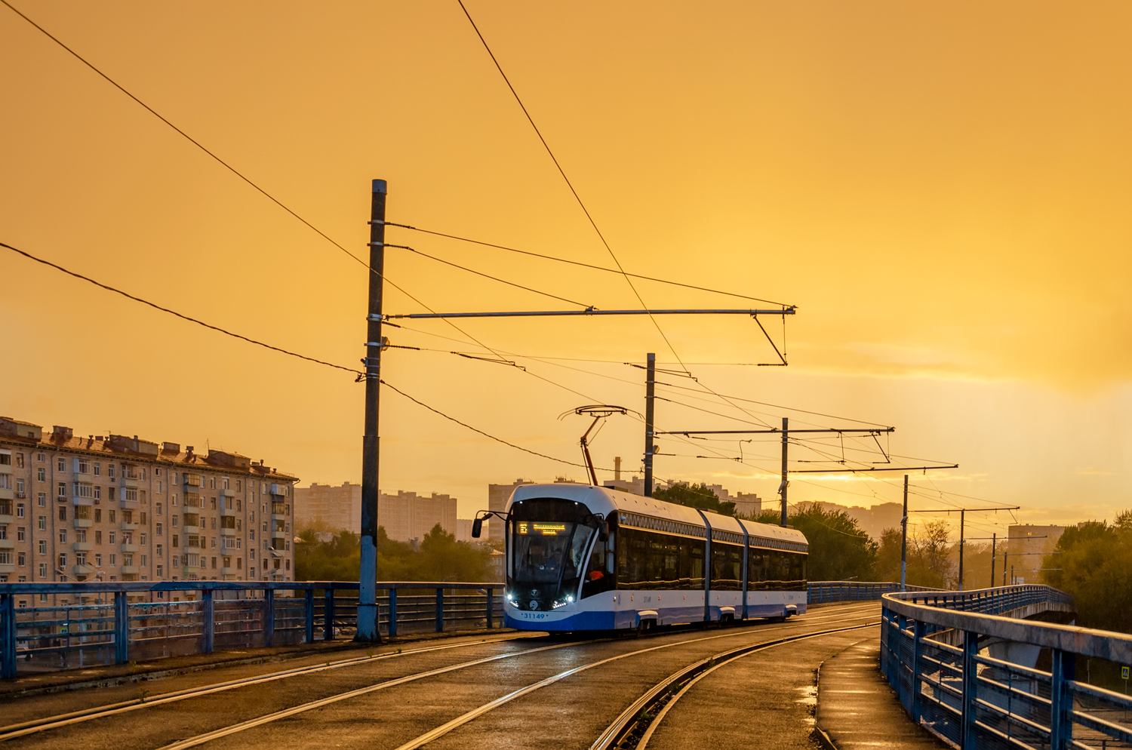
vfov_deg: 29.7
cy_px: 375
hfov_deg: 43.7
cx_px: 566
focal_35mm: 45
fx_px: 1412
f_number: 6.3
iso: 320
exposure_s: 1/160
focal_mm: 30
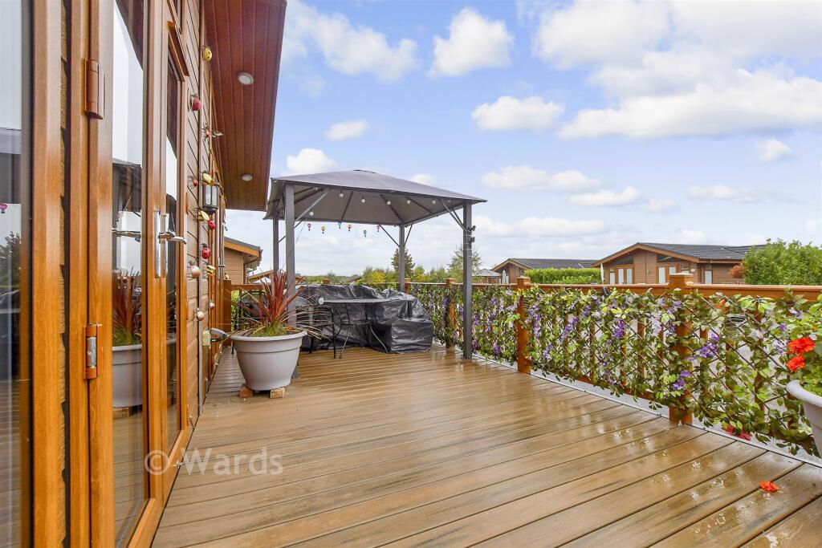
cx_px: 411
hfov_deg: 100.4
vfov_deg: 77.3
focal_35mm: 15
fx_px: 343
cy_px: 274
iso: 250
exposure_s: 1/160
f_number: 8
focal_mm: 10
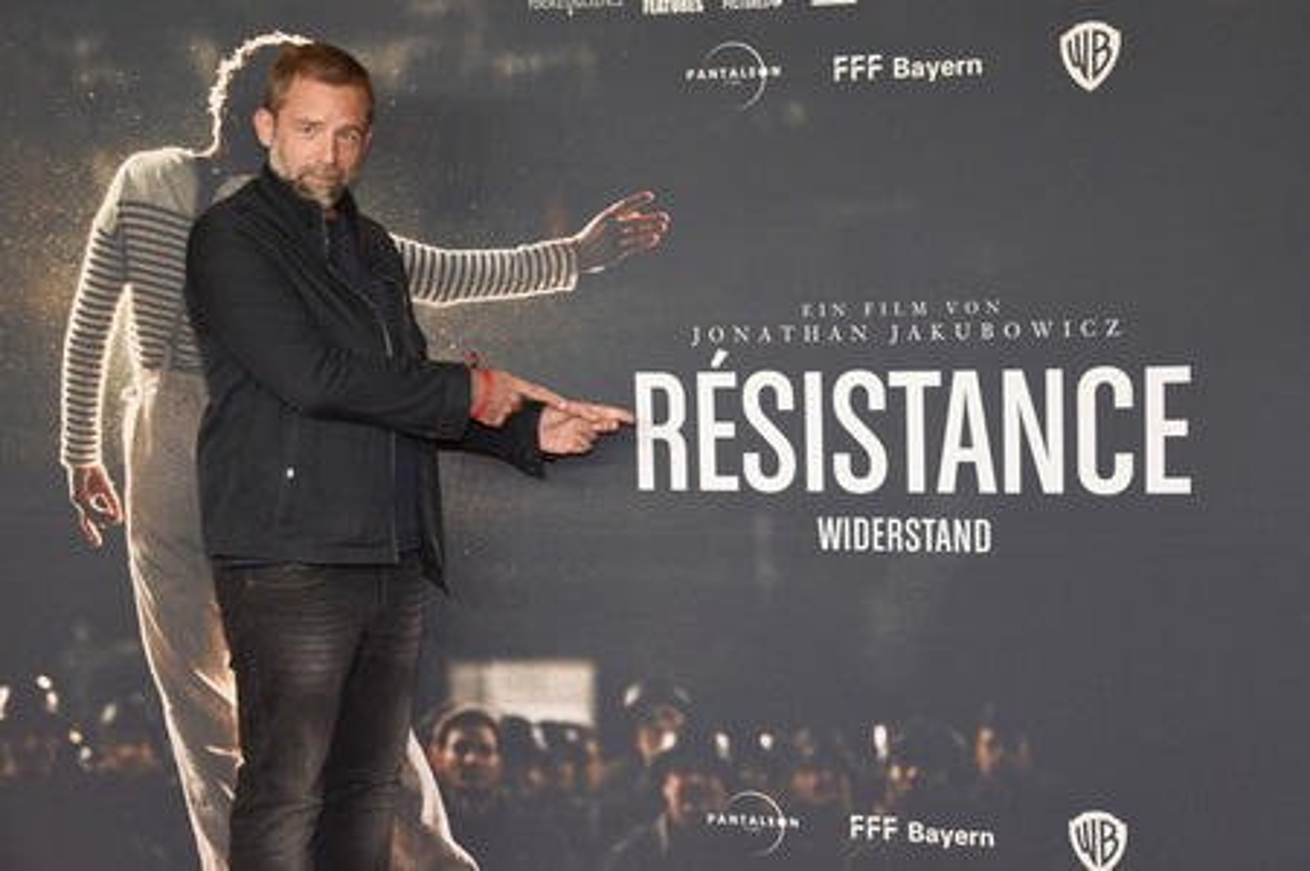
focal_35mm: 52
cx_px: 655
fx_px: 1891
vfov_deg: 26.0
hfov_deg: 38.2
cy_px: 436
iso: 2000
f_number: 6.3
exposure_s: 1/100
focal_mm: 52
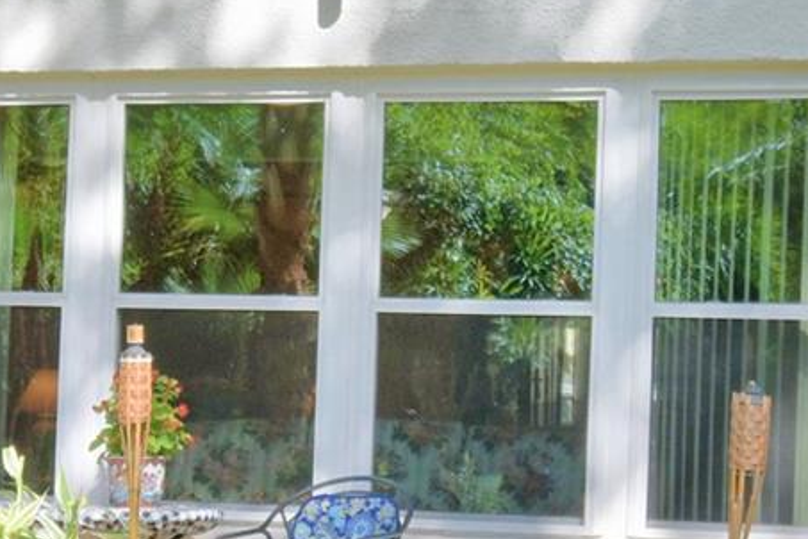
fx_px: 2379
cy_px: 416
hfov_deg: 19.2
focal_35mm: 106
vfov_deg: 12.9
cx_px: 209
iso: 180
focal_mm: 20
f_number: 5.6
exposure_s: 1/500
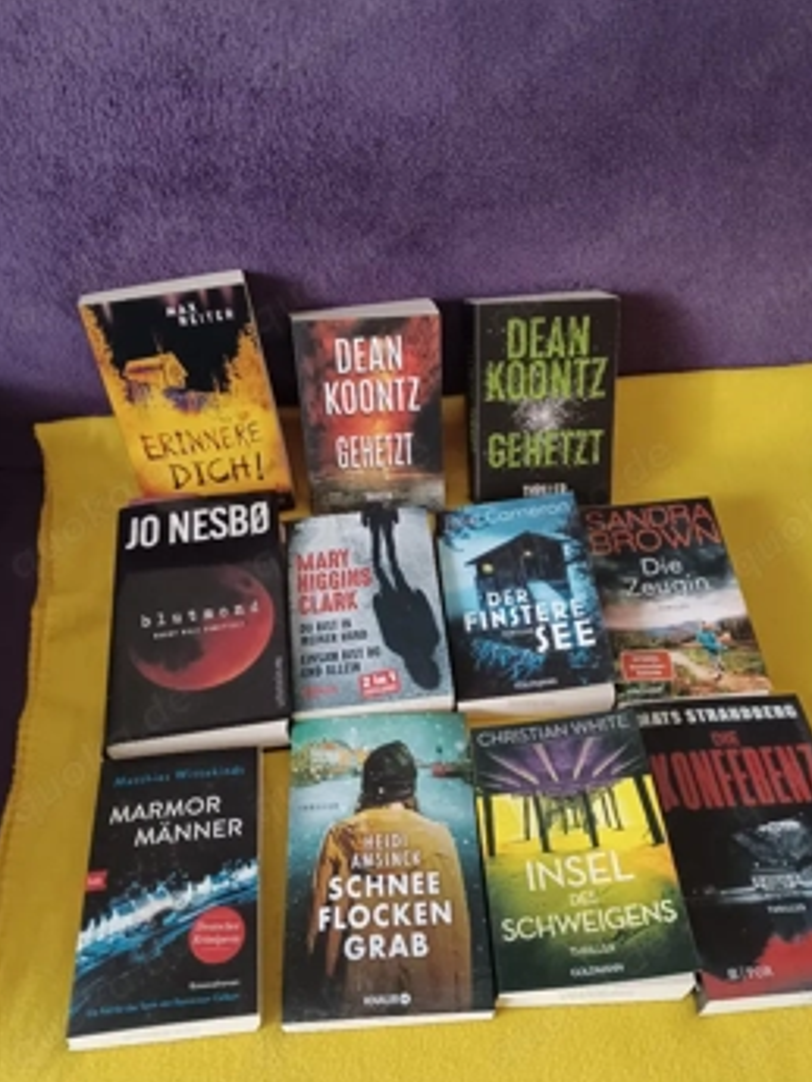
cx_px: 408
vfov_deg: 61.6
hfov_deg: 48.3
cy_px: 543
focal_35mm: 29
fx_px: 906
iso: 1600
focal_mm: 4.6
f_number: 1.8
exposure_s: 1/20
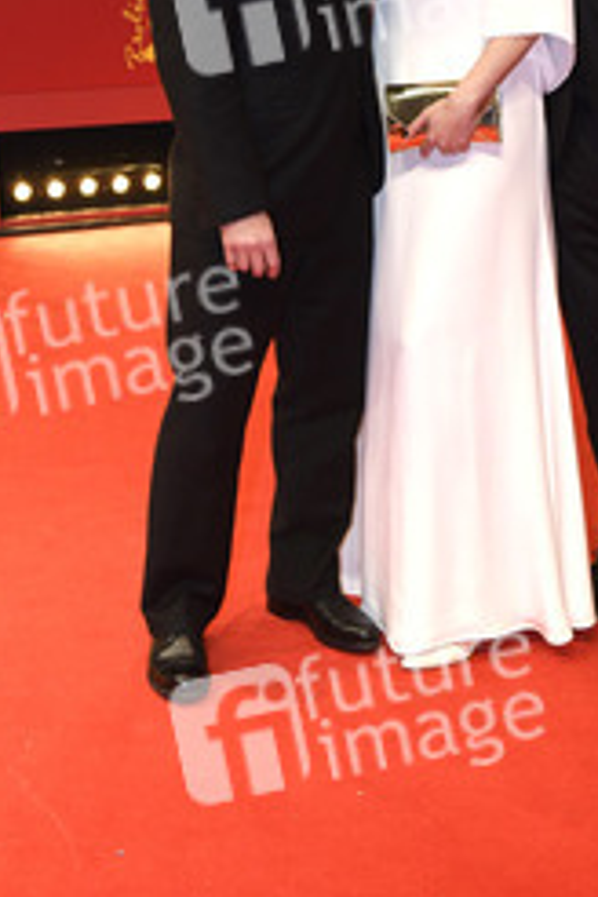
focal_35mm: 78
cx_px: 463
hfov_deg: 17.4
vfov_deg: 25.5
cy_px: 171
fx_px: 1943
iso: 1250
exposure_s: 1/160
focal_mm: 32
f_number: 5.6
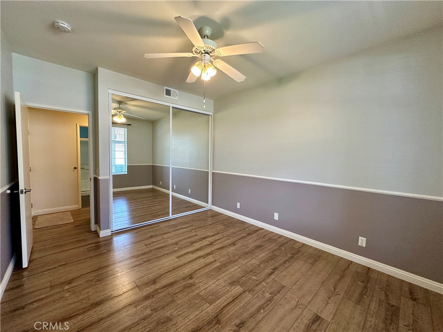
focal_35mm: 14
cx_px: 222
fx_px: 179
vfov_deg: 85.7
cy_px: 166
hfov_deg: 102.1
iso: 250
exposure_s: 1/120
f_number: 2.2
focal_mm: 2.22
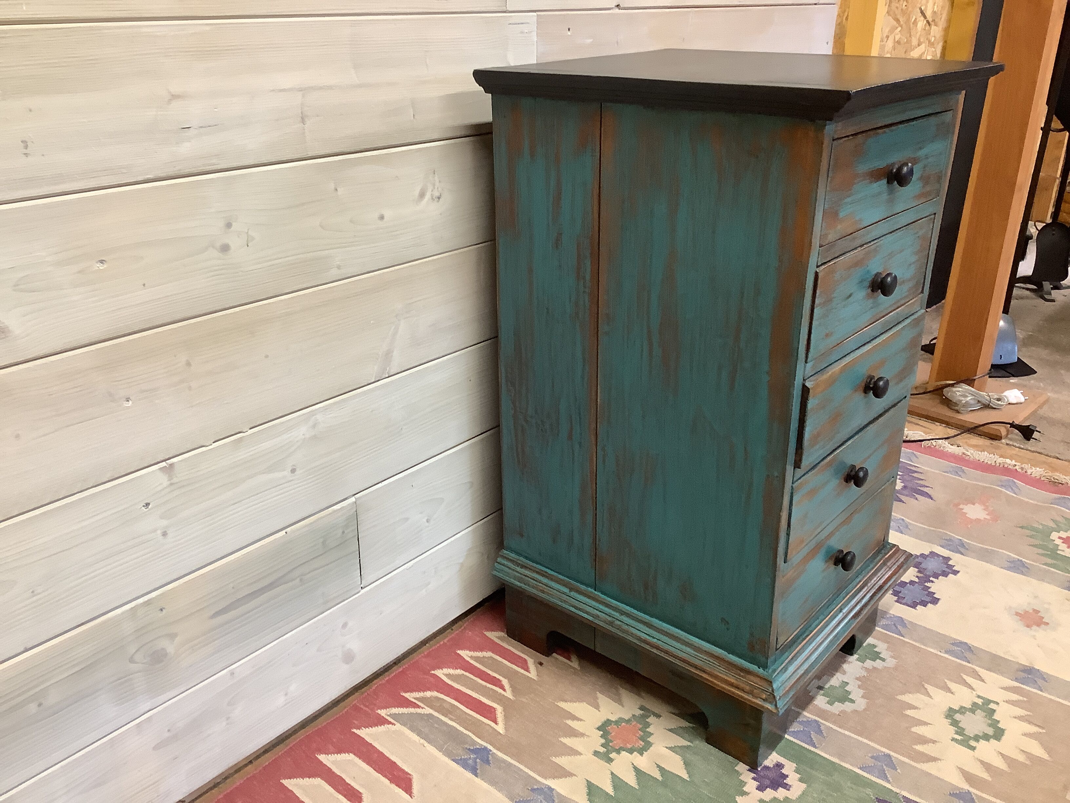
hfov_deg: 58.4
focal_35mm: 31
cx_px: 535
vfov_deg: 45.4
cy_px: 402
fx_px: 958
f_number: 2.4
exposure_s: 1/60
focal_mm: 3.3
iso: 160
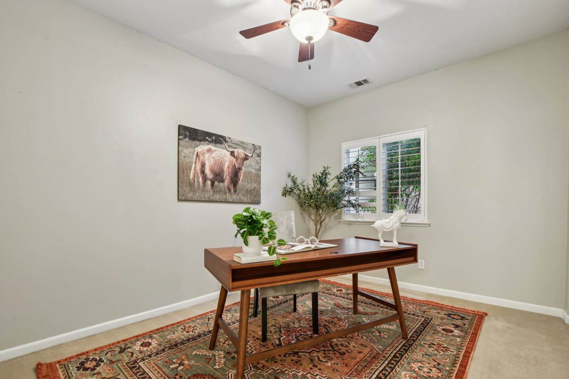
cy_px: 190
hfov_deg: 100.4
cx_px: 284
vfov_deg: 77.3
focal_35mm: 15
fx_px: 237
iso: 100
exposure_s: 2.5
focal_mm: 10
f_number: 8
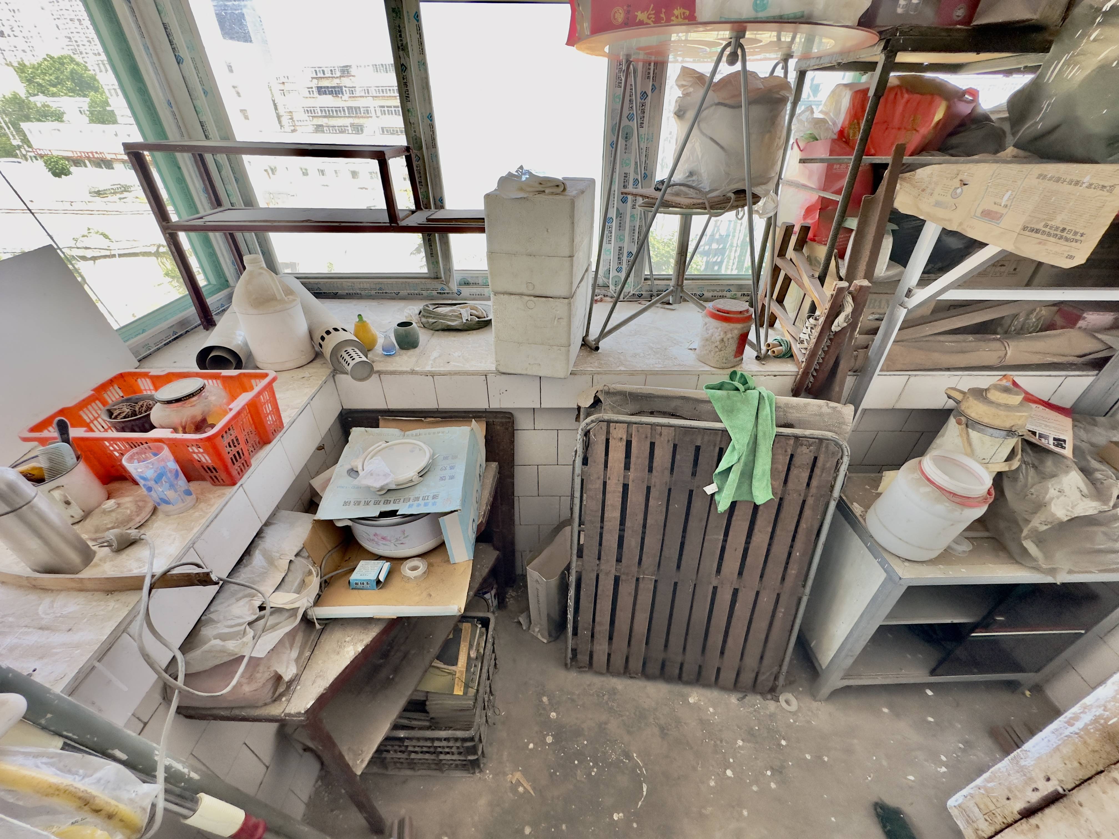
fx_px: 453
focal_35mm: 14
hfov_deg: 102.1
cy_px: 420
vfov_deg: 85.7
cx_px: 560
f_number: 2.2
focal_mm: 2.22
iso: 100
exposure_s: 1/99
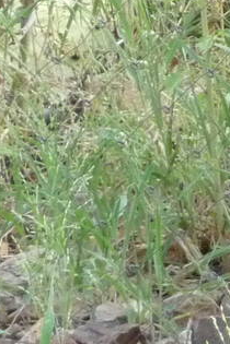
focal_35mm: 941
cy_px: -137
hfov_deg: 1.5
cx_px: 794
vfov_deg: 2.2
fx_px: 9017
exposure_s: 1/320
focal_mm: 30.5
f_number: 4.8
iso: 400
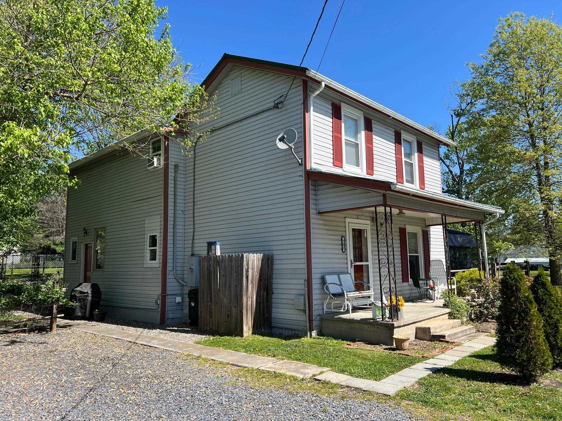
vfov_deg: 53.1
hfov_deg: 67.3
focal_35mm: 26
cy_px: 210
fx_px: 422
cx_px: 281
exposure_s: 1/2571
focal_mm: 5.7
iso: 50
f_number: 1.5
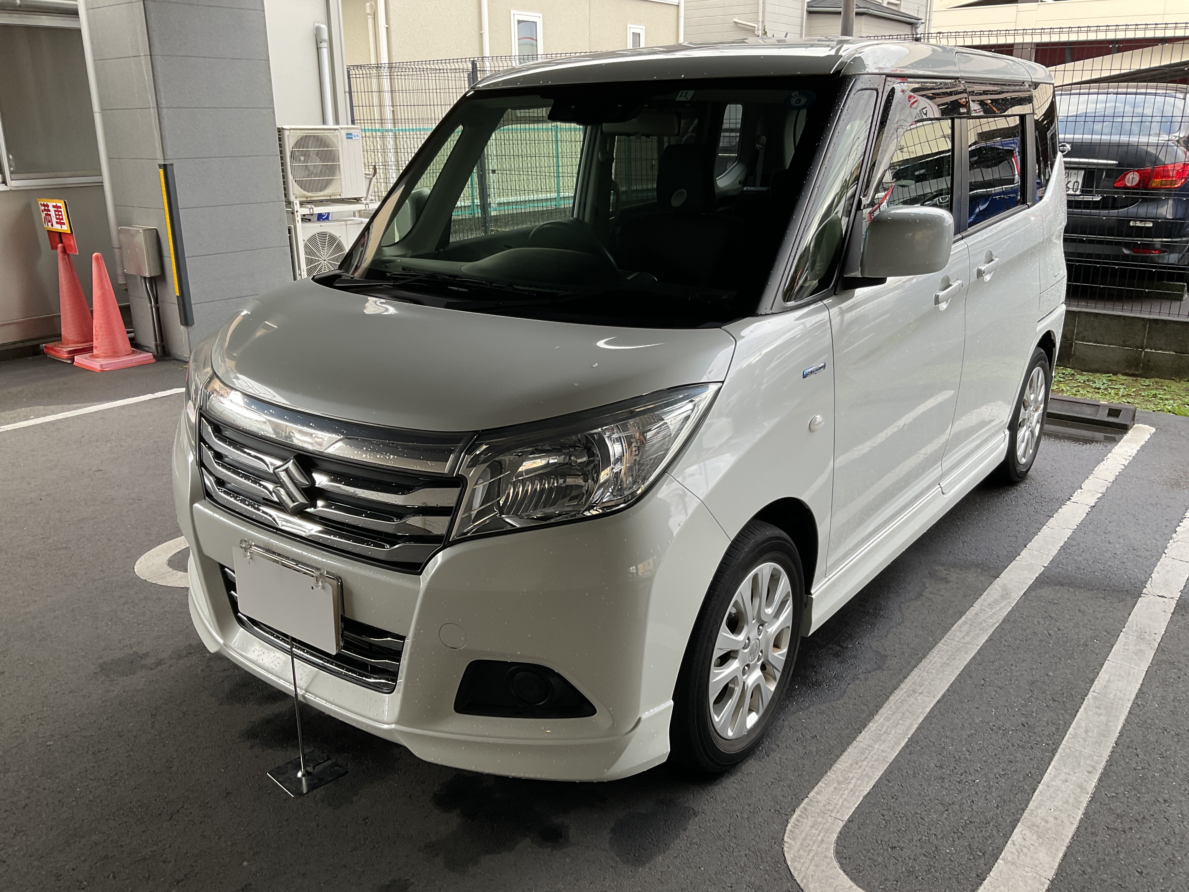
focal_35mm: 29
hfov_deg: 61.7
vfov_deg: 48.2
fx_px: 996
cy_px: 446
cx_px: 594
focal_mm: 3
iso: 40
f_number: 1.8
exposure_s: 1/120
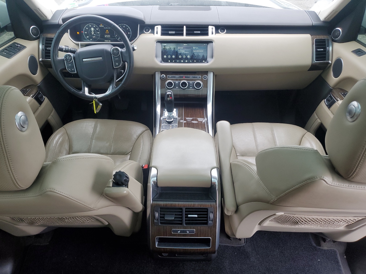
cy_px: 137
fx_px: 275
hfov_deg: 67.3
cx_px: 183
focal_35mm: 26
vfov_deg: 53.1
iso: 68
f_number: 1.5
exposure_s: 1/120
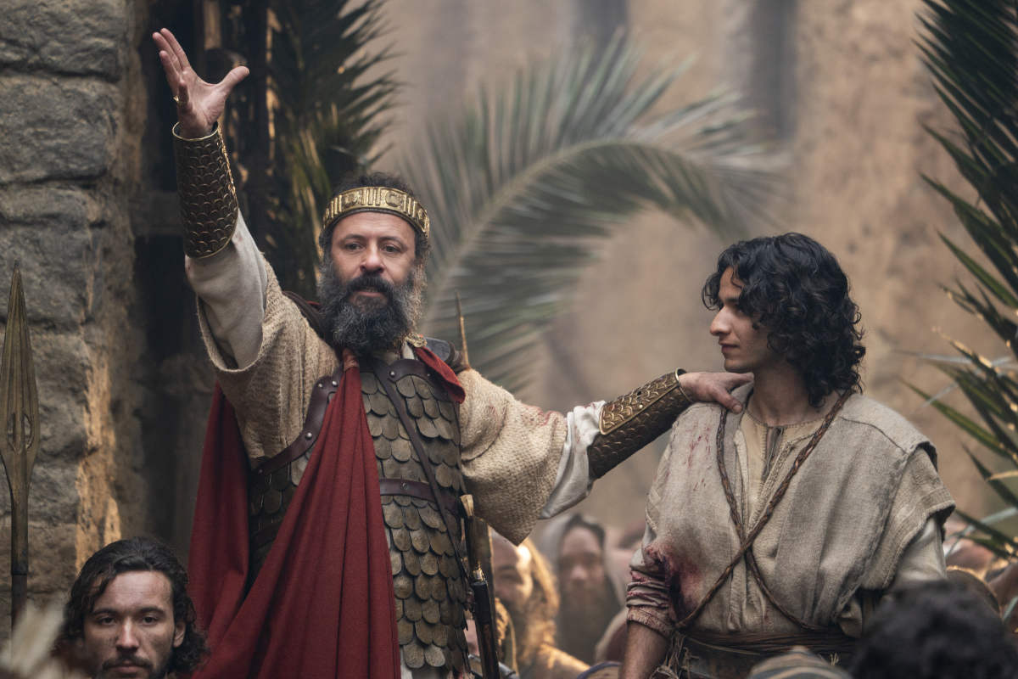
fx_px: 8992
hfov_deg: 6.5
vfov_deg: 4.3
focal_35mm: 318
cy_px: 340
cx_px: 509
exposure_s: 1/250
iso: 1250
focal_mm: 318
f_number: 5.6
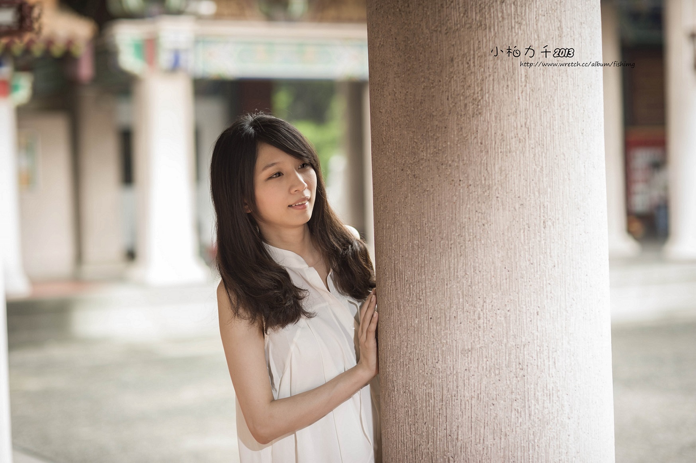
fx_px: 1642
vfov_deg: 16.1
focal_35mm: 85
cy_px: 232
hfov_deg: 23.9
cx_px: 348
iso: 100
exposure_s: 1/250
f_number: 2.8
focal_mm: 85
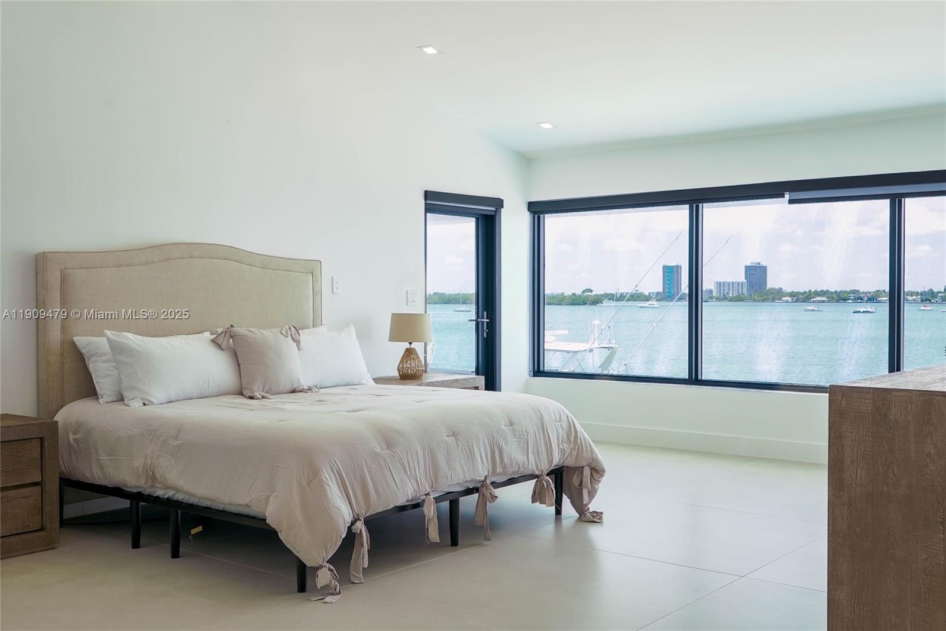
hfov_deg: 53.1
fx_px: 946
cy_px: 316
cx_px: 473
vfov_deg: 36.9
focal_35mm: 36
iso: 640
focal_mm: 24
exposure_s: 1/400
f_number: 5.6
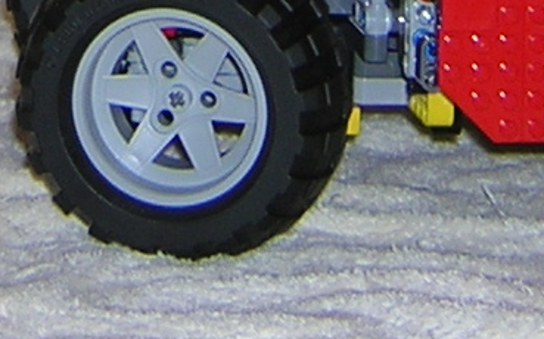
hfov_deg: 11.3
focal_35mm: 184
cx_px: 72
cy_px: -532
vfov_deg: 6.7
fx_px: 2726
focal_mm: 5.2
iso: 100
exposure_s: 1/60.1
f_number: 2.7
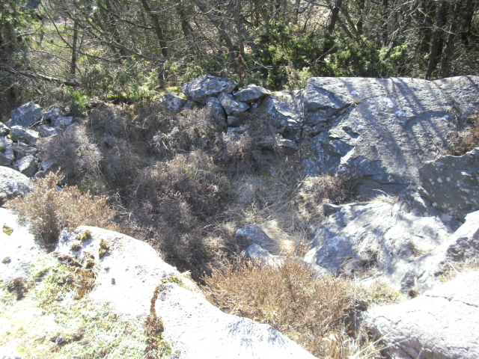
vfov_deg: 37.7
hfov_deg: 49.0
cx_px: 240
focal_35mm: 38
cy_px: 180
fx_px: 526
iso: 100
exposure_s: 1/160
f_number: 2.8
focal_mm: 6.2
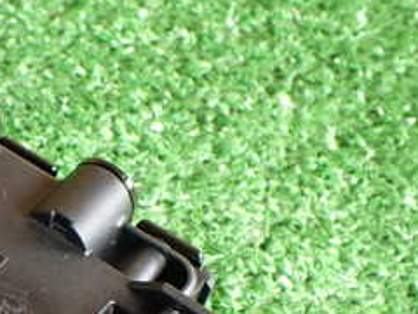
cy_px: 319
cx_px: -68
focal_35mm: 75
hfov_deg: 23.9
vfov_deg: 19.1
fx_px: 906
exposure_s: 1/100
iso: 800
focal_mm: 5.4
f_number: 2.3
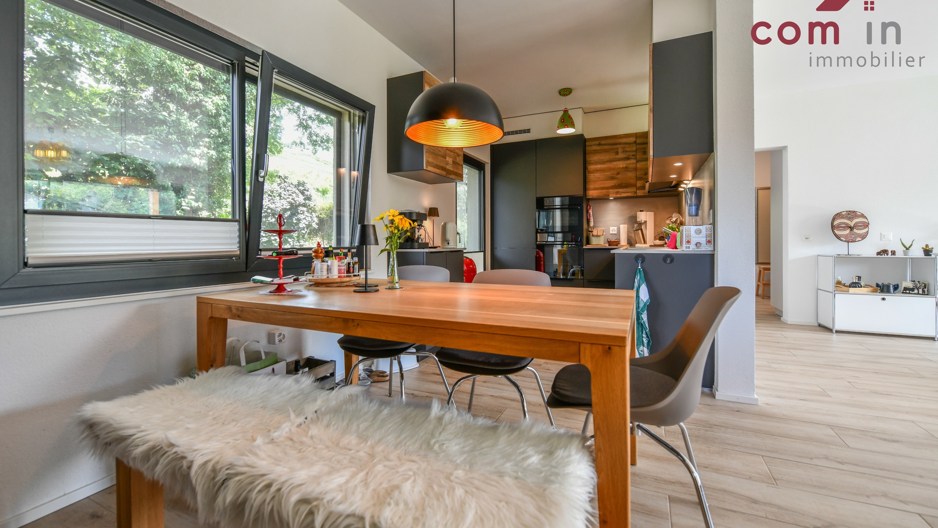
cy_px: 247
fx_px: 373
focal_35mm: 15
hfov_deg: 103.0
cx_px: 465
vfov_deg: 70.5
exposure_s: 1/80
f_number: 4.5
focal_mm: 14
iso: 400
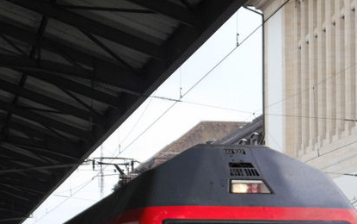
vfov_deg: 8.7
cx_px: 301
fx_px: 1441
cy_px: 315
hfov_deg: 14.0
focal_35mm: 148
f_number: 6.3
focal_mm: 29
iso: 160
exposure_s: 1/160
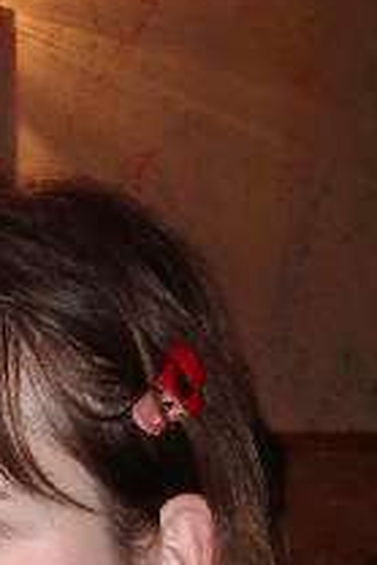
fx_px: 1788
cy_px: 581
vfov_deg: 17.5
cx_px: -52
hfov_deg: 11.8
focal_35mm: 114
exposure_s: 1/60
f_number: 2.6
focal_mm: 5.8
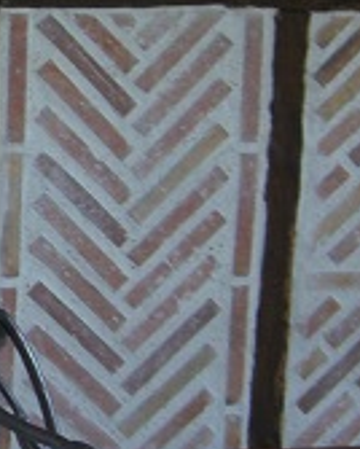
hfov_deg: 11.0
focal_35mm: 133
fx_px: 1768
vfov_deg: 14.4
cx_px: -239
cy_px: 134
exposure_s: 1/20
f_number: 2.7
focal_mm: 6.2
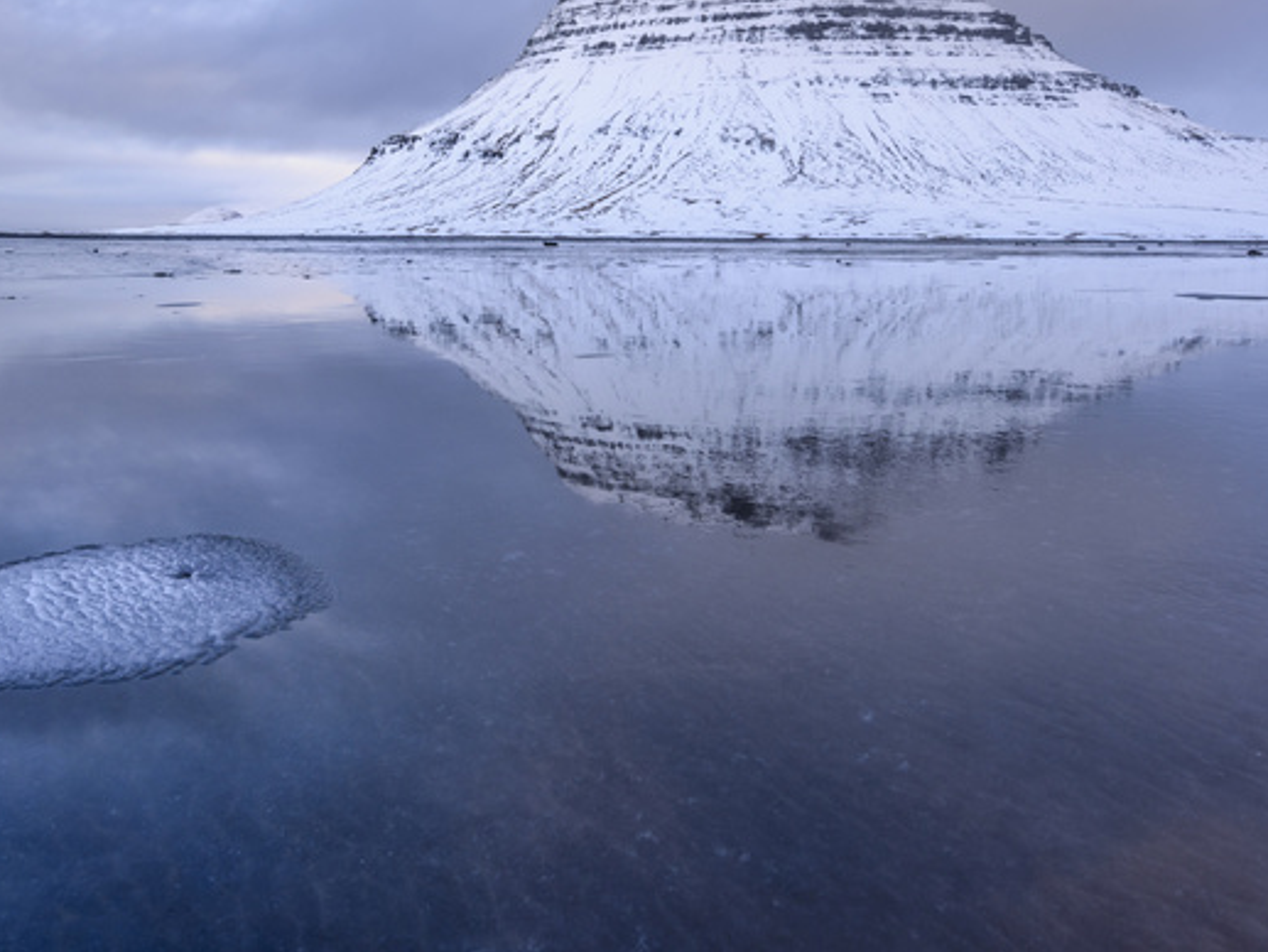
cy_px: 261
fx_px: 953
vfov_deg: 51.3
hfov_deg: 67.2
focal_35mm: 26
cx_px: 602
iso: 100
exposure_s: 1/50
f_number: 8
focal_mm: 14
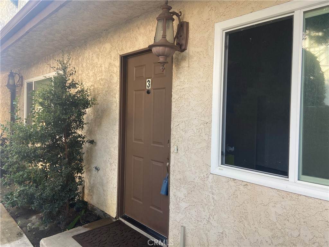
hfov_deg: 67.3
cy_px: 124
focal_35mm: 26
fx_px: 247
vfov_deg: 53.1
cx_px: 164
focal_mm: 4.25
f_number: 1.8
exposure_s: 1/122
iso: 80
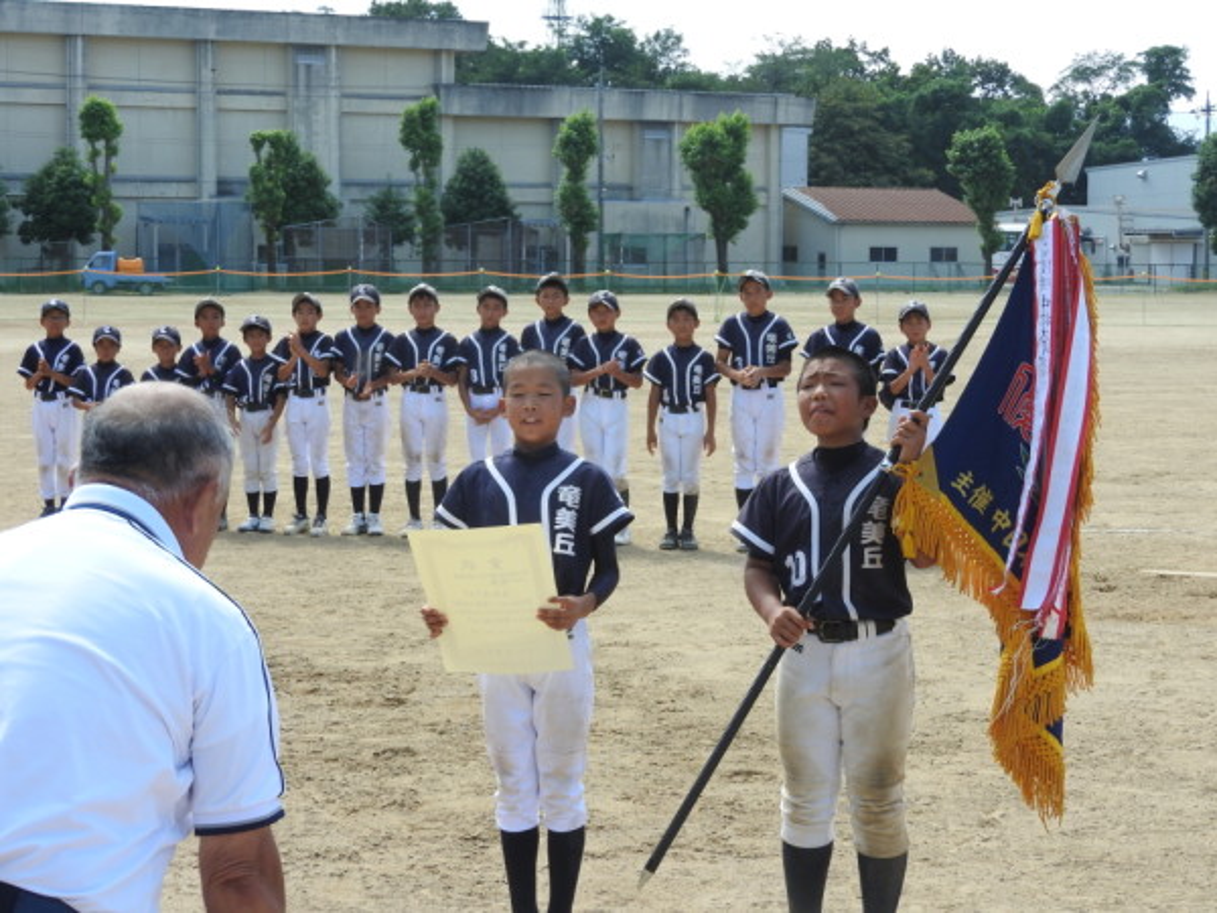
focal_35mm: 80
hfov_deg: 24.4
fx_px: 2813
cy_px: 456
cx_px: 608
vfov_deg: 18.4
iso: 100
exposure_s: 1/320
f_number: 4.5
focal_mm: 14.3
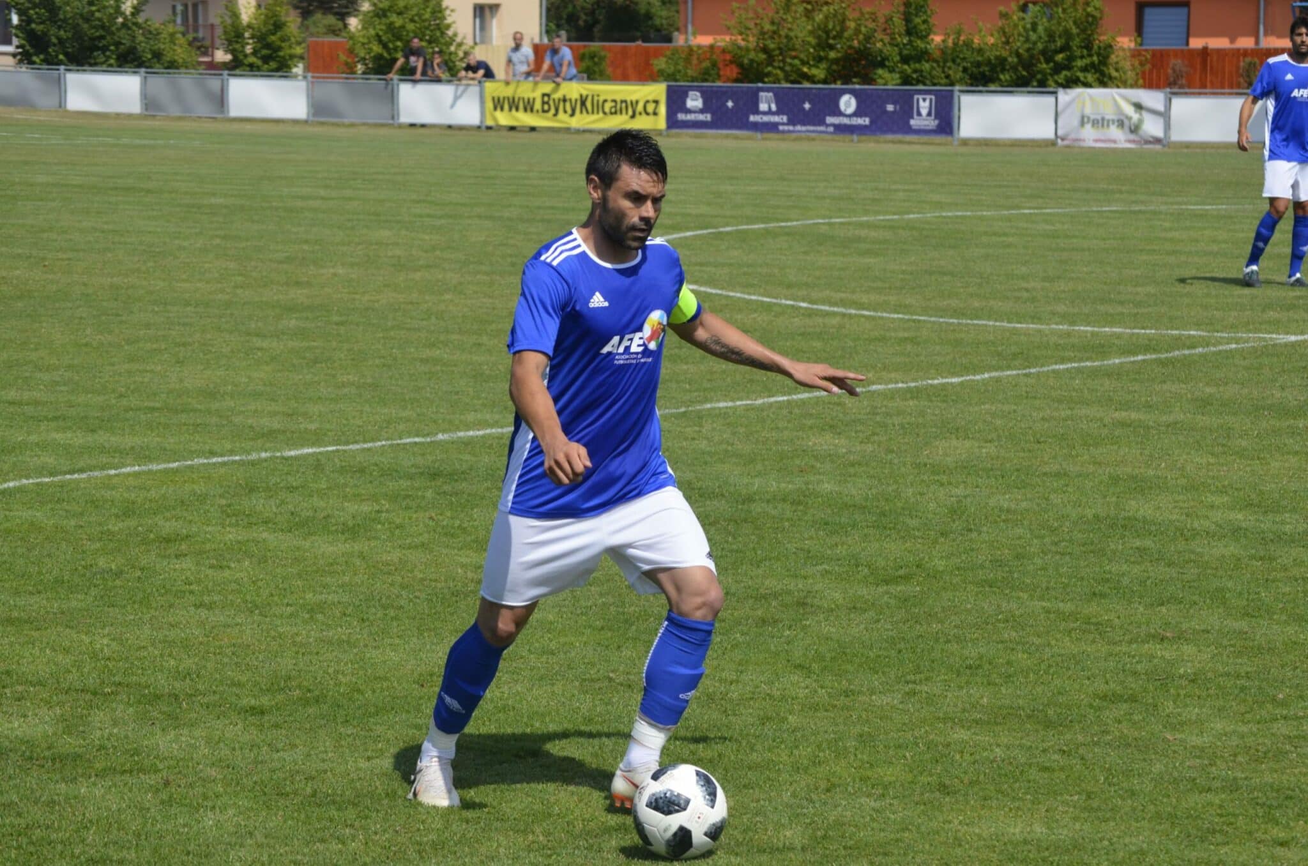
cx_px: 654
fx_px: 3915
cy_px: 433
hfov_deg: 19.0
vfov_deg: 12.6
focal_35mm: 108
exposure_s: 1/2000
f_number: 7.1
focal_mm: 72
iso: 400
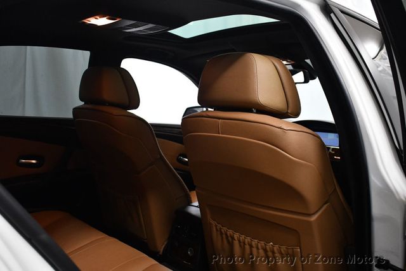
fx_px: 406
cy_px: 136
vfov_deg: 36.9
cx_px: 203
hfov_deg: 53.1
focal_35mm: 36
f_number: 3.5
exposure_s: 1/125
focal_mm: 18
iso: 1800
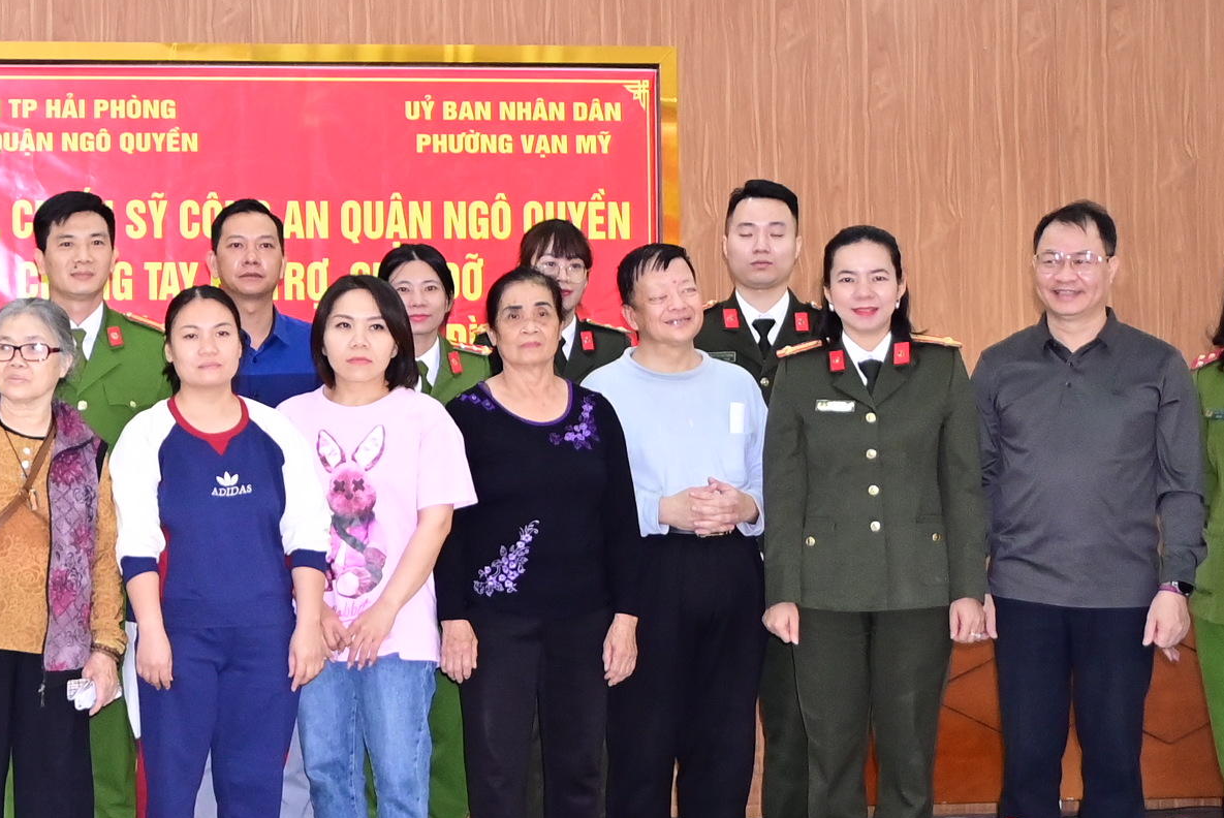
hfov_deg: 24.7
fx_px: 2620
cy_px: 375
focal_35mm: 77
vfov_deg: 17.7
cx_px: -74
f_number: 4
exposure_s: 1/200
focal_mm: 21
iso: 1600
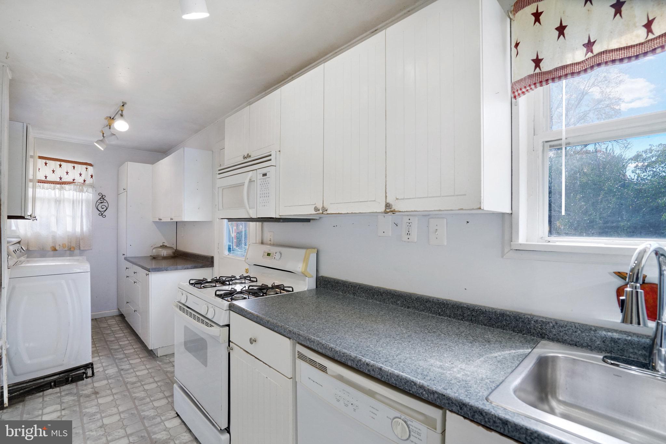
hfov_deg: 96.7
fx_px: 296
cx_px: 333
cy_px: 222
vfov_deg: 73.8
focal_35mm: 16
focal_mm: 16
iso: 1250
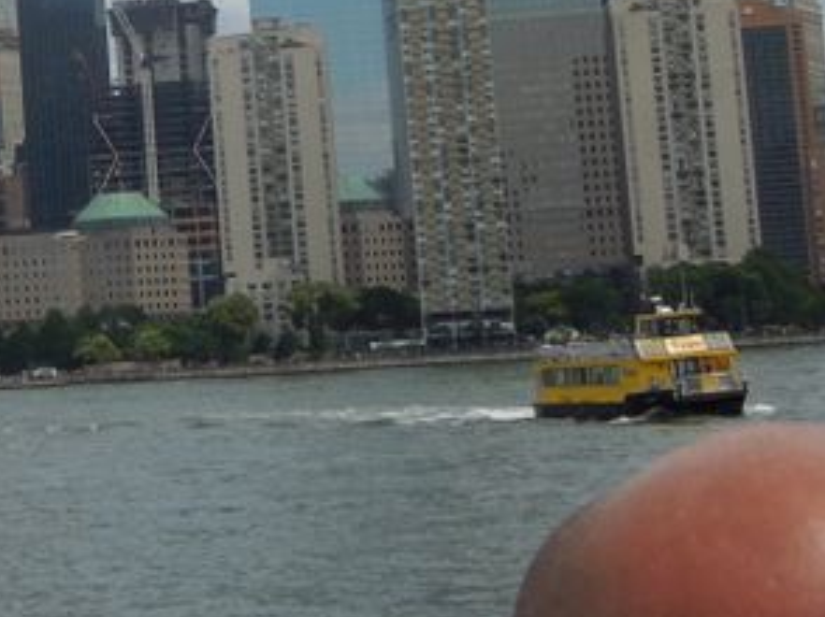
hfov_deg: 15.7
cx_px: -112
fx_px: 2905
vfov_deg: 11.9
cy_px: -81
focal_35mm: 122
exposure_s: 1/500
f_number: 7.4
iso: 100
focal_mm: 6.3
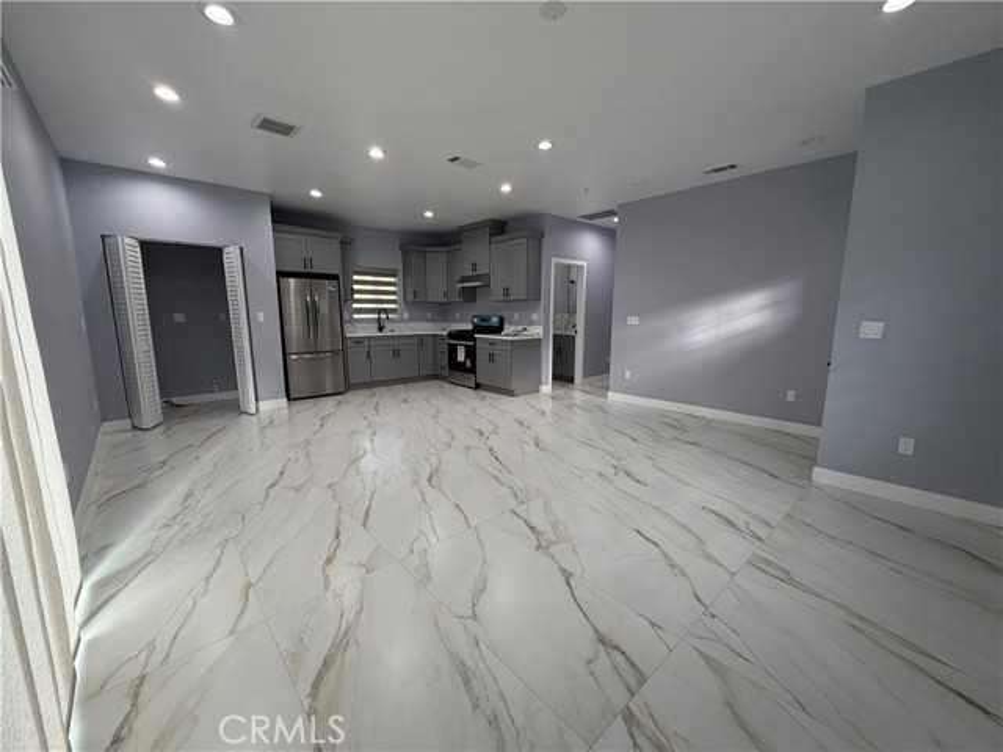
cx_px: 502
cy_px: 376
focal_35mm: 14
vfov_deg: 85.7
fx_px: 406
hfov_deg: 102.1
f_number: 2.2
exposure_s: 1/120
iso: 100
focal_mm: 2.22
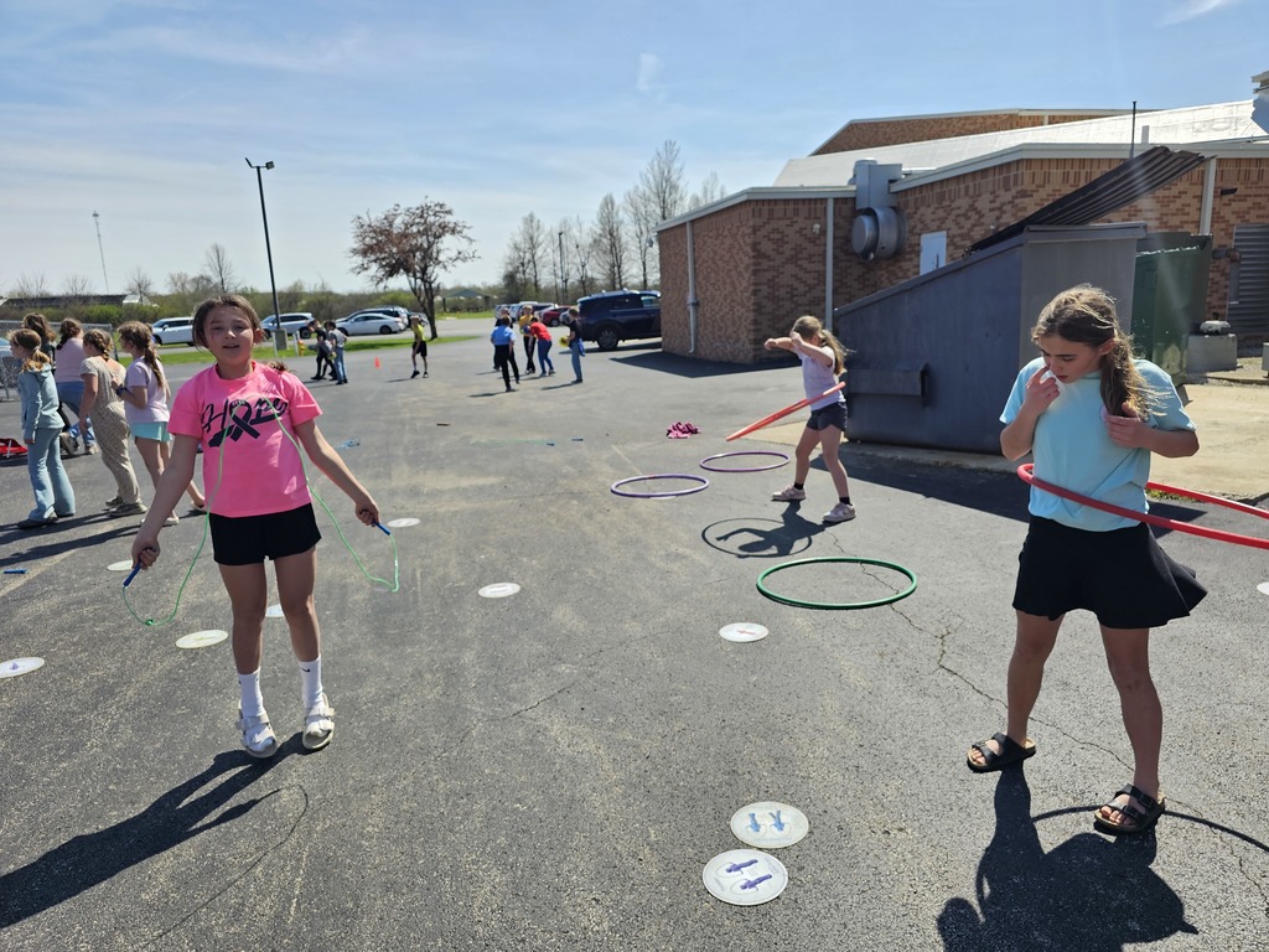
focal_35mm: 23
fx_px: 843
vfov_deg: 58.9
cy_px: 476
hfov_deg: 73.9
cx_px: 634
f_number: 1.7
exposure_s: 1/1096
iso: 20
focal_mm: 6.3
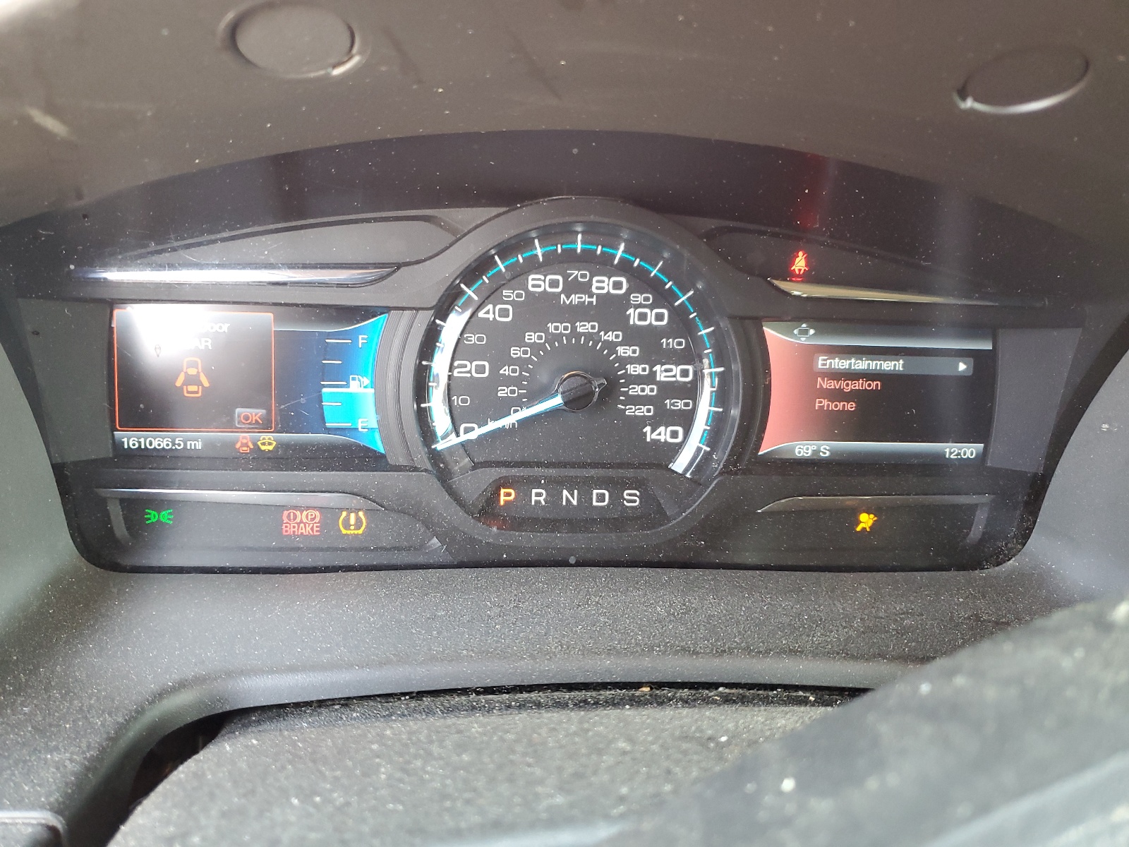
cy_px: 424
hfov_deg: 67.3
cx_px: 564
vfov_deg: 53.1
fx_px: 848
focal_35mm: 26
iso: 189
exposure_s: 1/60.2
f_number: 1.5
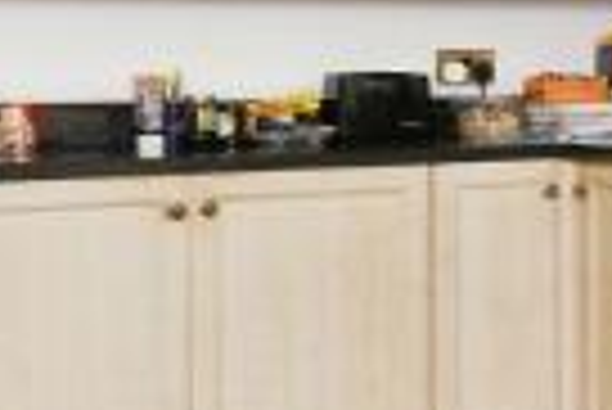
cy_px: 70
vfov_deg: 12.1
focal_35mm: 113
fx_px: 1923
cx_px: 1148
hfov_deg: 15.3
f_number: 10
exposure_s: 1/25
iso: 640
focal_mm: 15
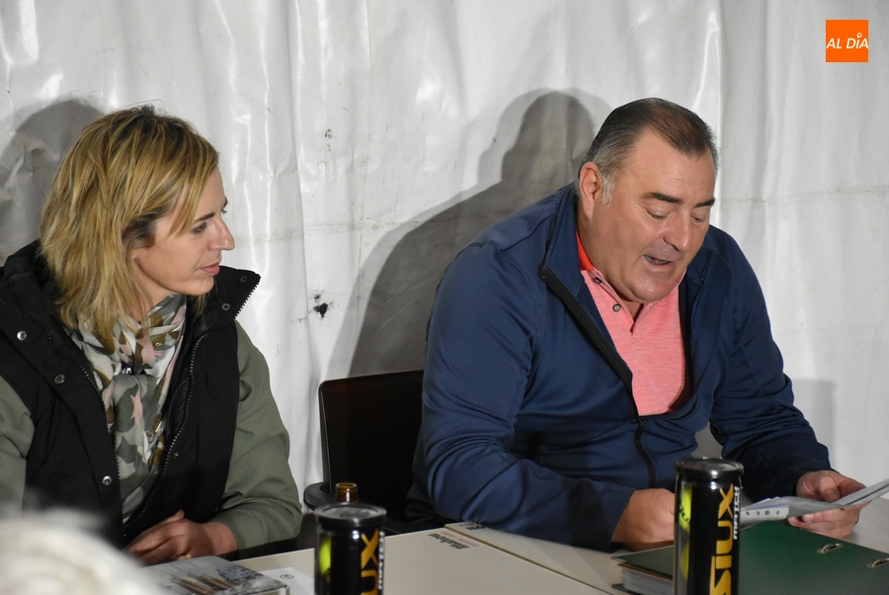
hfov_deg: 19.4
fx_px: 2595
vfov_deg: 13.1
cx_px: 444
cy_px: 298
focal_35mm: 105
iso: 3200
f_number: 5
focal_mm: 70
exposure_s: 1/125
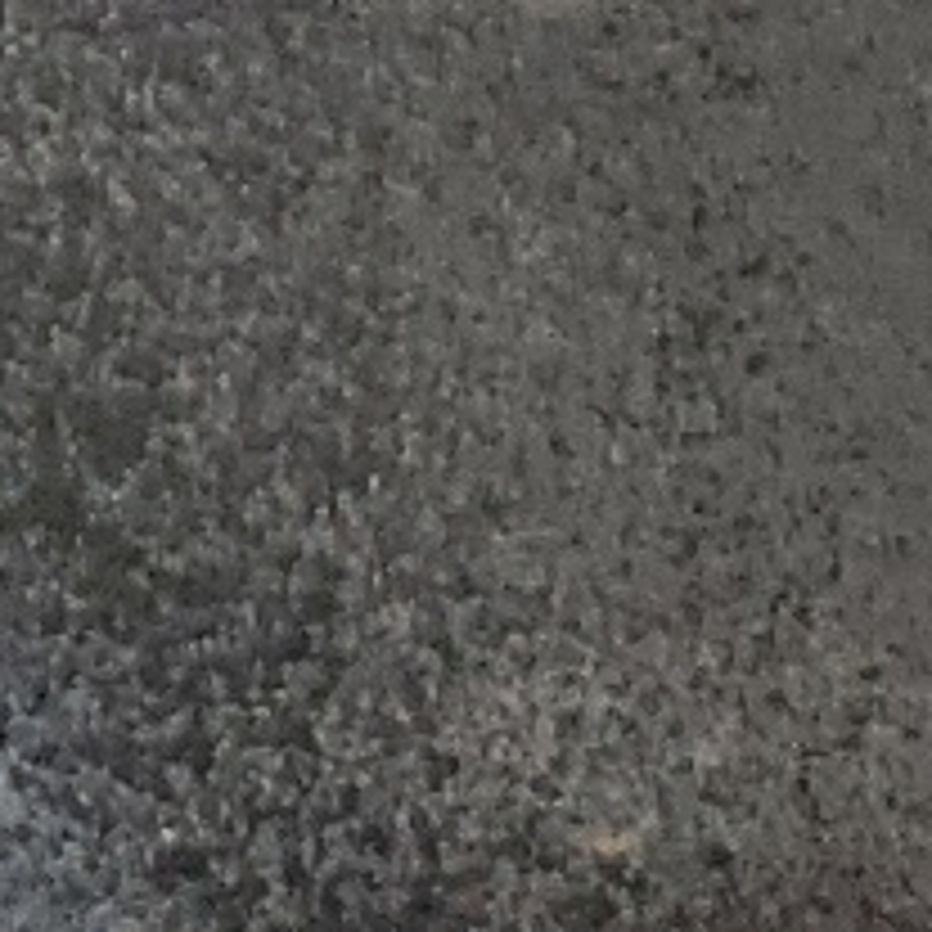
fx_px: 7219
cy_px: -3780
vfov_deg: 5.5
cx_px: -1490
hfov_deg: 6.9
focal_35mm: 237
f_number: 1.5
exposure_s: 1/1000
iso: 50
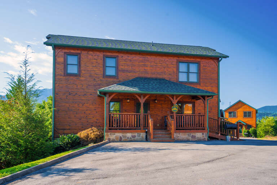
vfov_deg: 42.3
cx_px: 138
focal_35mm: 31
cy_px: 92
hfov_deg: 60.3
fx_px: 239
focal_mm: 31
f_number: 8
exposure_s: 1/100
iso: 100
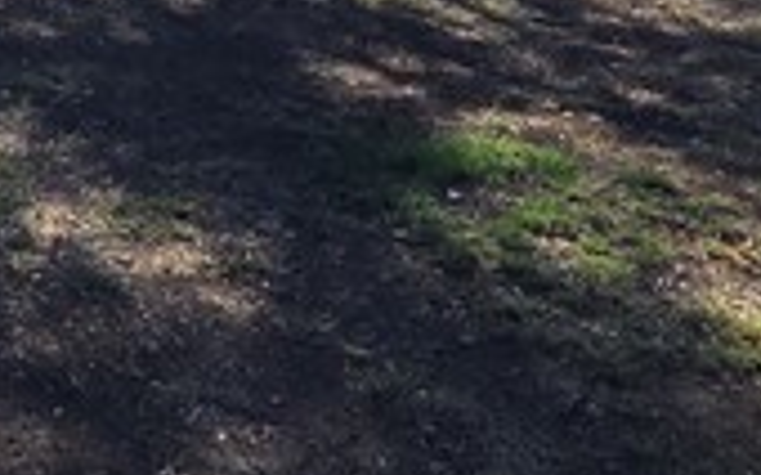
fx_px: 1720
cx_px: -443
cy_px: -385
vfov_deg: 13.9
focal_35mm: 83
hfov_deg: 20.5
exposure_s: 1/1614
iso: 50
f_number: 2.2
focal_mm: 2.2
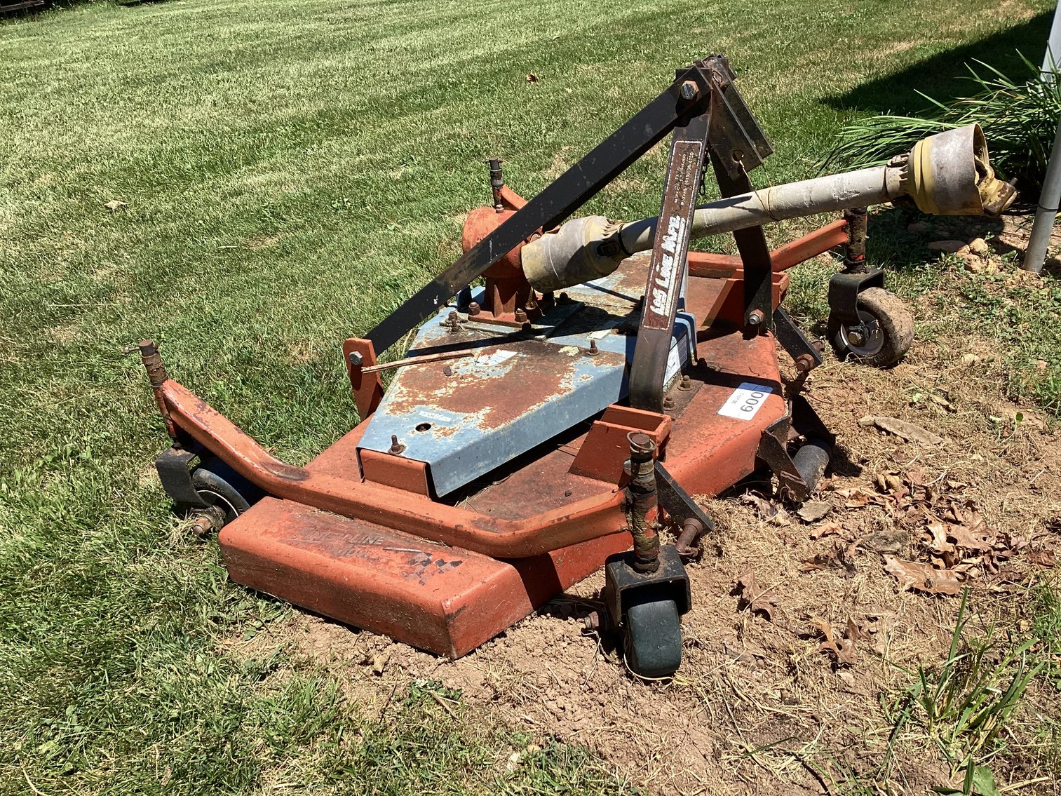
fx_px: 950
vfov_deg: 45.4
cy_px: 398
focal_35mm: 31
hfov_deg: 58.3
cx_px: 530
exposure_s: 1/858
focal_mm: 3.3
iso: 25
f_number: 2.4
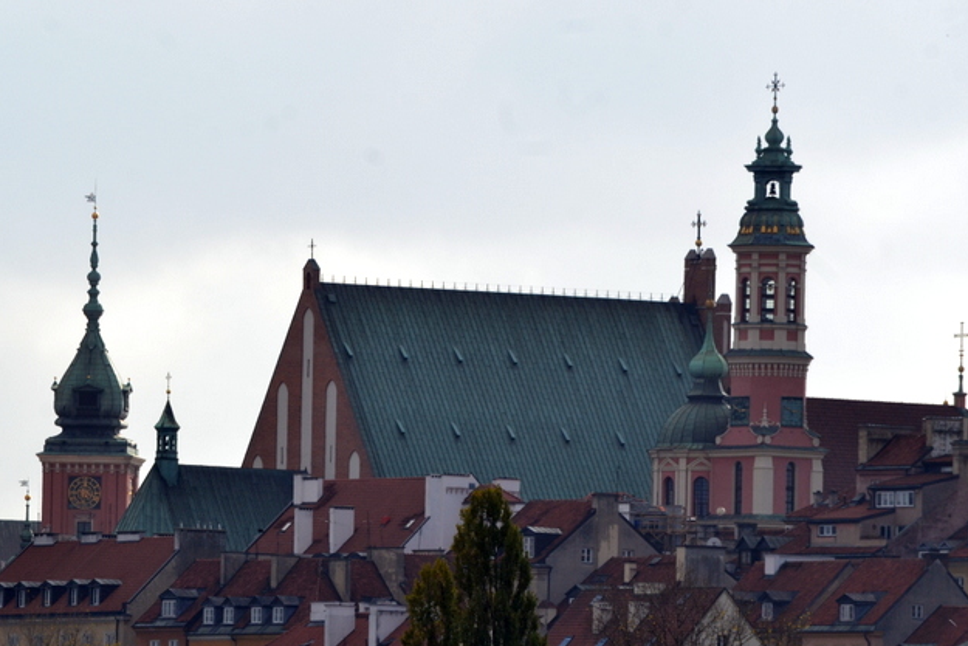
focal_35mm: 576
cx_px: 366
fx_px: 15491
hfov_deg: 3.6
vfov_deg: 2.4
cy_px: 412
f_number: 11
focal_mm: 300
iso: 360
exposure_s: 1/500
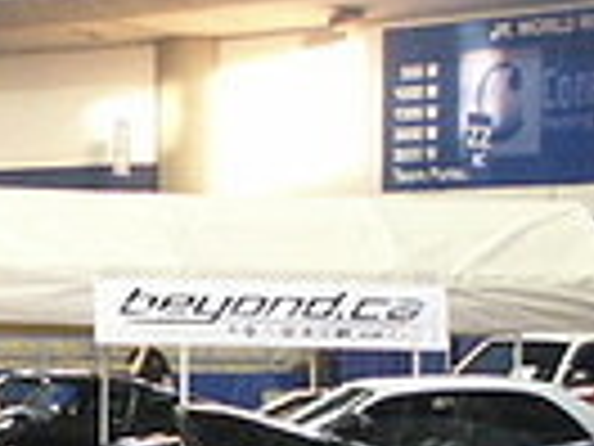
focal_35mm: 176
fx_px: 3020
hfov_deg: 10.9
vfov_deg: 8.4
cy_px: 432
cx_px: -266
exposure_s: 1/10
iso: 200
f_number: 2.8
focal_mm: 7.59
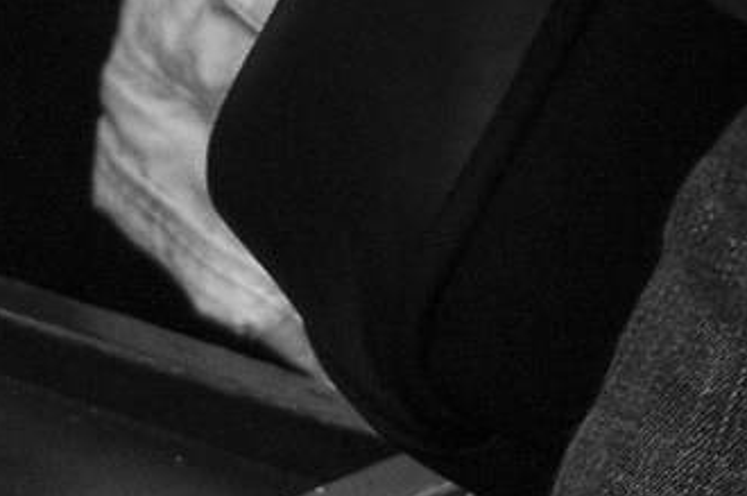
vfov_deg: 2.3
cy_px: -409
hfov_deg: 3.4
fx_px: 12424
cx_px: -1098
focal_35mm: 600
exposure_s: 1/13
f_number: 5.6
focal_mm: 55
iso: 800
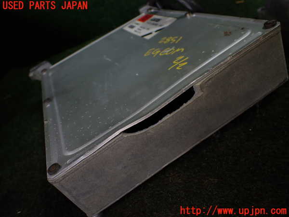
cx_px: 144
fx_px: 250
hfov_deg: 60.0
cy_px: 108
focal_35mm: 30
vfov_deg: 46.8
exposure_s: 1/125
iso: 160
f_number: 2.3
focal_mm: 5.4
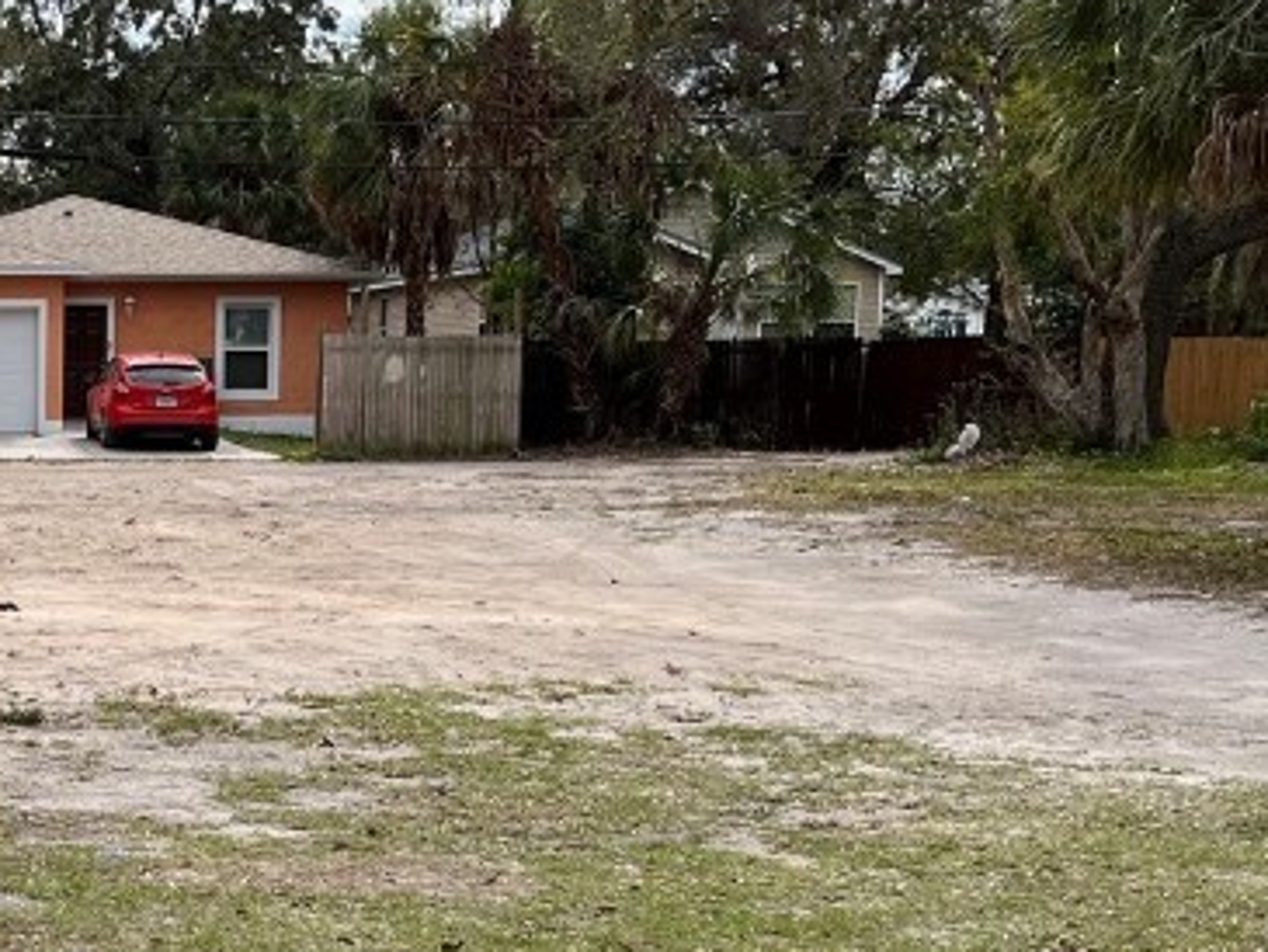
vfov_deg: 20.0
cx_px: -94
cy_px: 726
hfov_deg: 25.0
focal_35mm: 73
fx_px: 2675
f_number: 1.6
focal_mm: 5.1
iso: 50
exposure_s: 1/3049
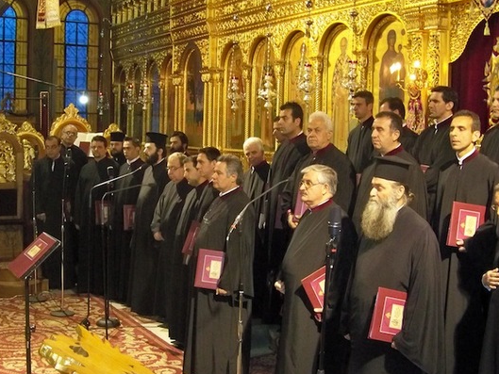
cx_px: 231
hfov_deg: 35.5
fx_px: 779
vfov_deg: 27.0
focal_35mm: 54
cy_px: 187
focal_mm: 7.5
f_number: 3.7
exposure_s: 1/30
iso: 400
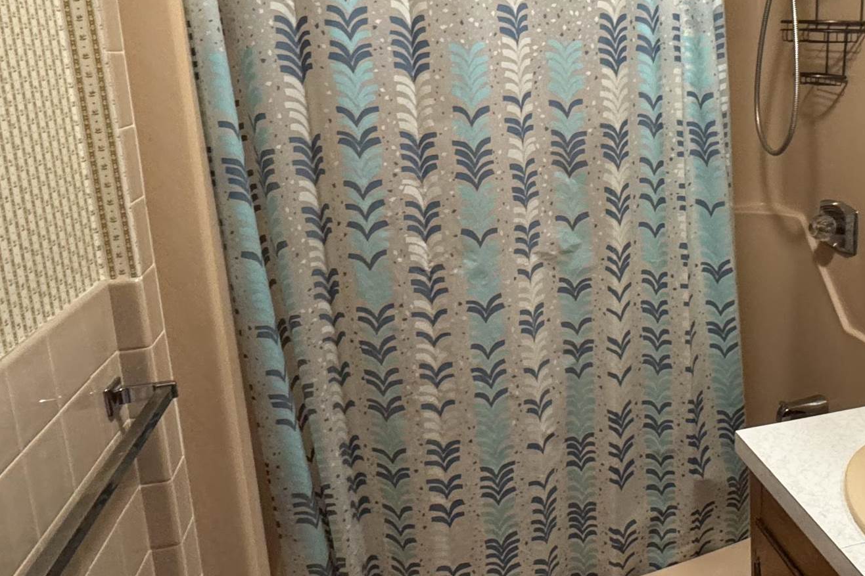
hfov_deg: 52.7
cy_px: 198
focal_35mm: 34
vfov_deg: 38.5
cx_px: 672
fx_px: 817
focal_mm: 2.22
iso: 400
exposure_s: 1/60
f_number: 2.2
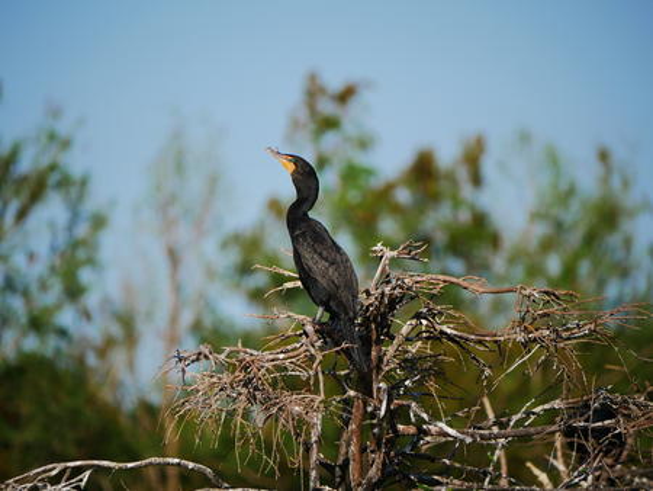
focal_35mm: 600
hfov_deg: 3.3
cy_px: 246
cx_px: 326
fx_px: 11325
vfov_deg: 2.5
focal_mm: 300
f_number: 5.6
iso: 200
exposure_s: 1/1000
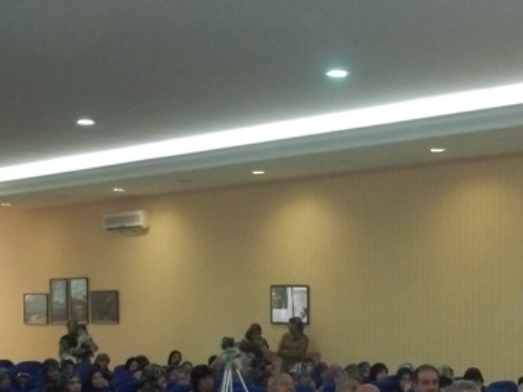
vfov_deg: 17.7
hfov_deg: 23.7
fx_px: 1224
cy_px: 410
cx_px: 435
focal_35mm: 81
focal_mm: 6.5
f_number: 3.1
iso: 320
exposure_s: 1/30
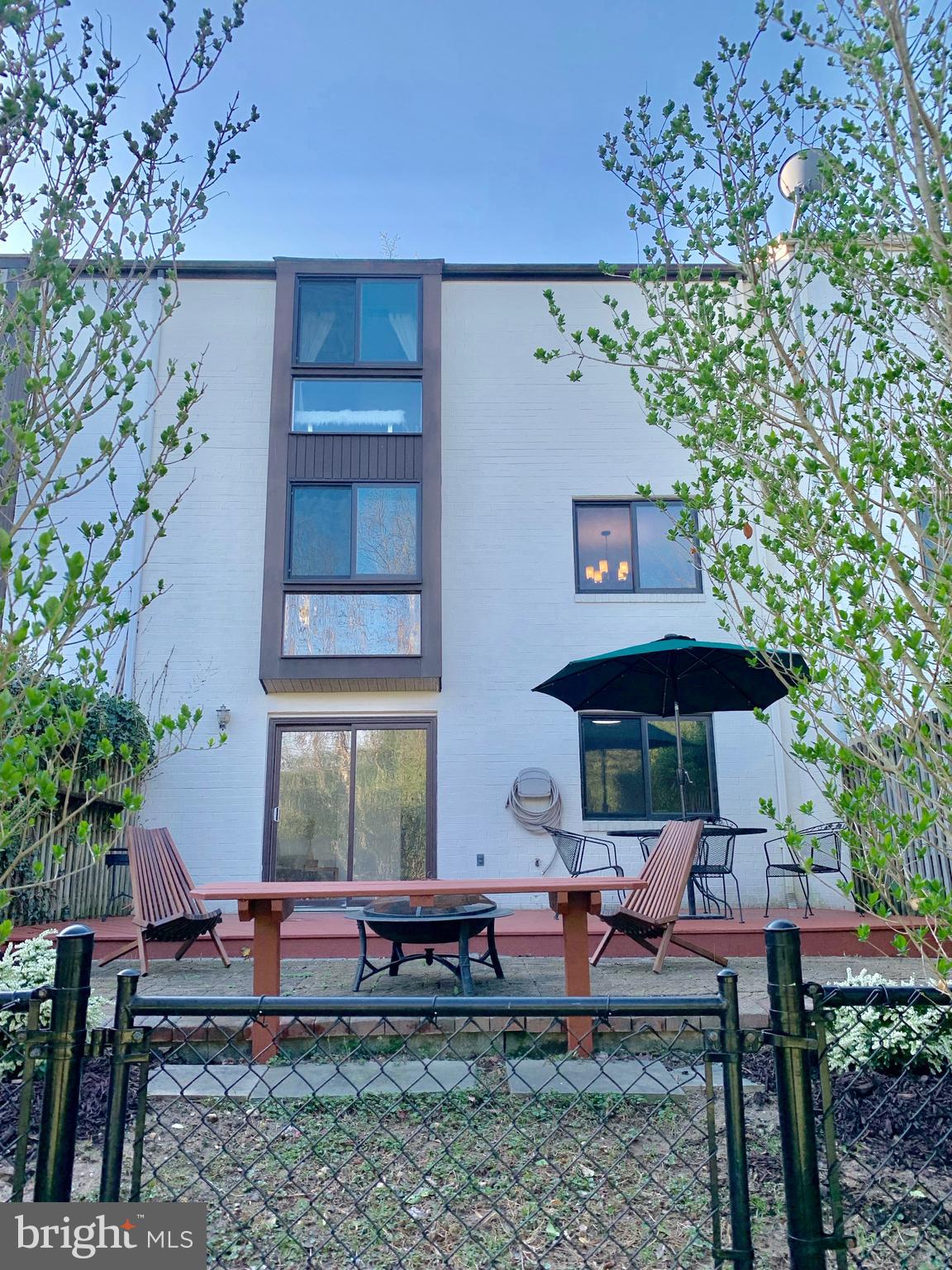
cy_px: 635
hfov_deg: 53.1
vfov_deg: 67.3
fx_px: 953
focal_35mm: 26
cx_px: 476
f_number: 1.8
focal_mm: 4.25
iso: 25
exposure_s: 1/471
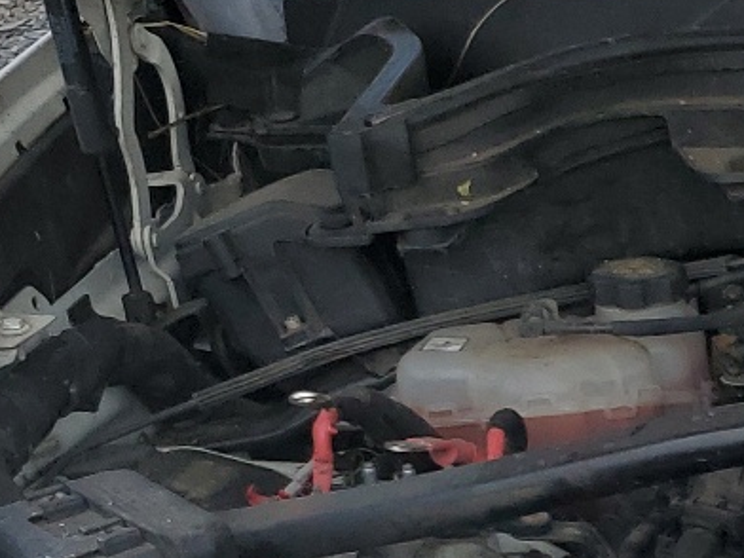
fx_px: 2278
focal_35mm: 106
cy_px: 932
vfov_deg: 12.9
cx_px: 1255
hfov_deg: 16.2
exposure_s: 1/3333
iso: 50
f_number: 1.5
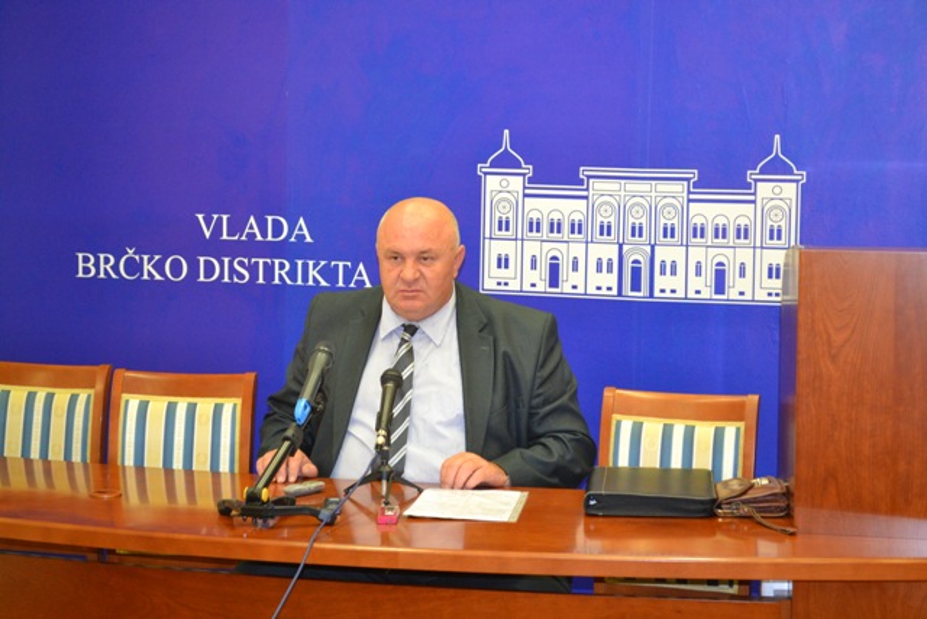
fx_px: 1932
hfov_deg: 27.0
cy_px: 310
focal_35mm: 75
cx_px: 464
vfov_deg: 18.2
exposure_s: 1/60
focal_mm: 50
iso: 2000
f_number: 5.6
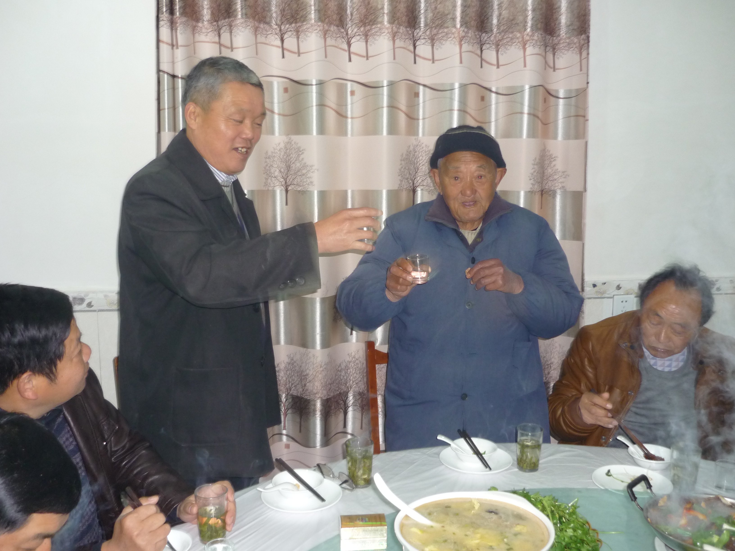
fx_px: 701
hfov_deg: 55.4
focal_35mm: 33
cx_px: 368
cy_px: 276
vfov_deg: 42.9
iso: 200
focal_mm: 5.5
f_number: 2.8
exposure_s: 1/8
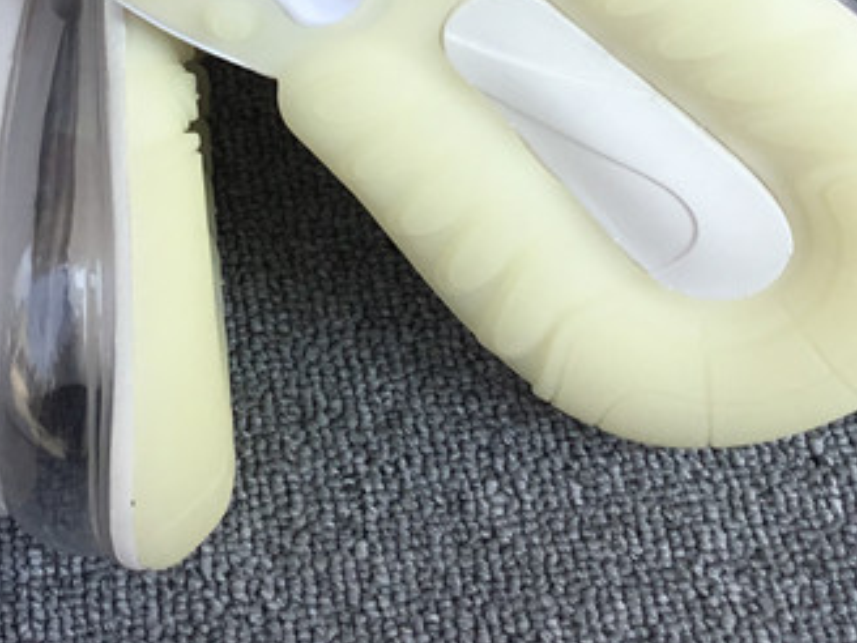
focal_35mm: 85
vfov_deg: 16.4
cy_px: -197
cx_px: 152
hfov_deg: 22.7
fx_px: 2104
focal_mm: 3.3
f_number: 2.4
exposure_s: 1/586
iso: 25
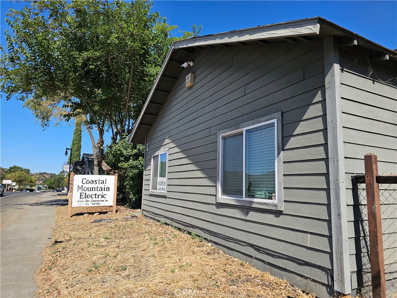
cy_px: 149
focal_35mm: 23
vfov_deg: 58.9
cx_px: 198
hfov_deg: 73.9
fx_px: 264
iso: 10
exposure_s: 1/686
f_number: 1.7
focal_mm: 6.3
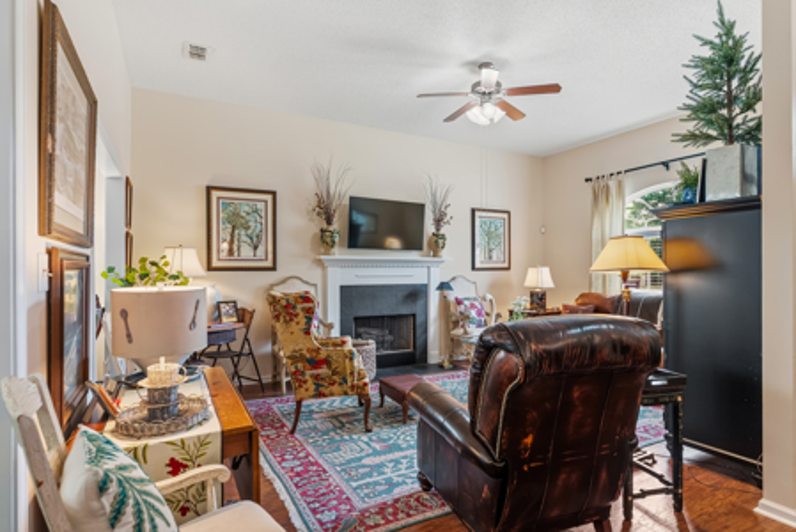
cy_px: 266
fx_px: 442
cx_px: 398
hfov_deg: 83.9
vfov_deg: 62.0
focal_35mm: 20
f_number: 5.6
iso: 4000
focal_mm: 20
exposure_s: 1/30
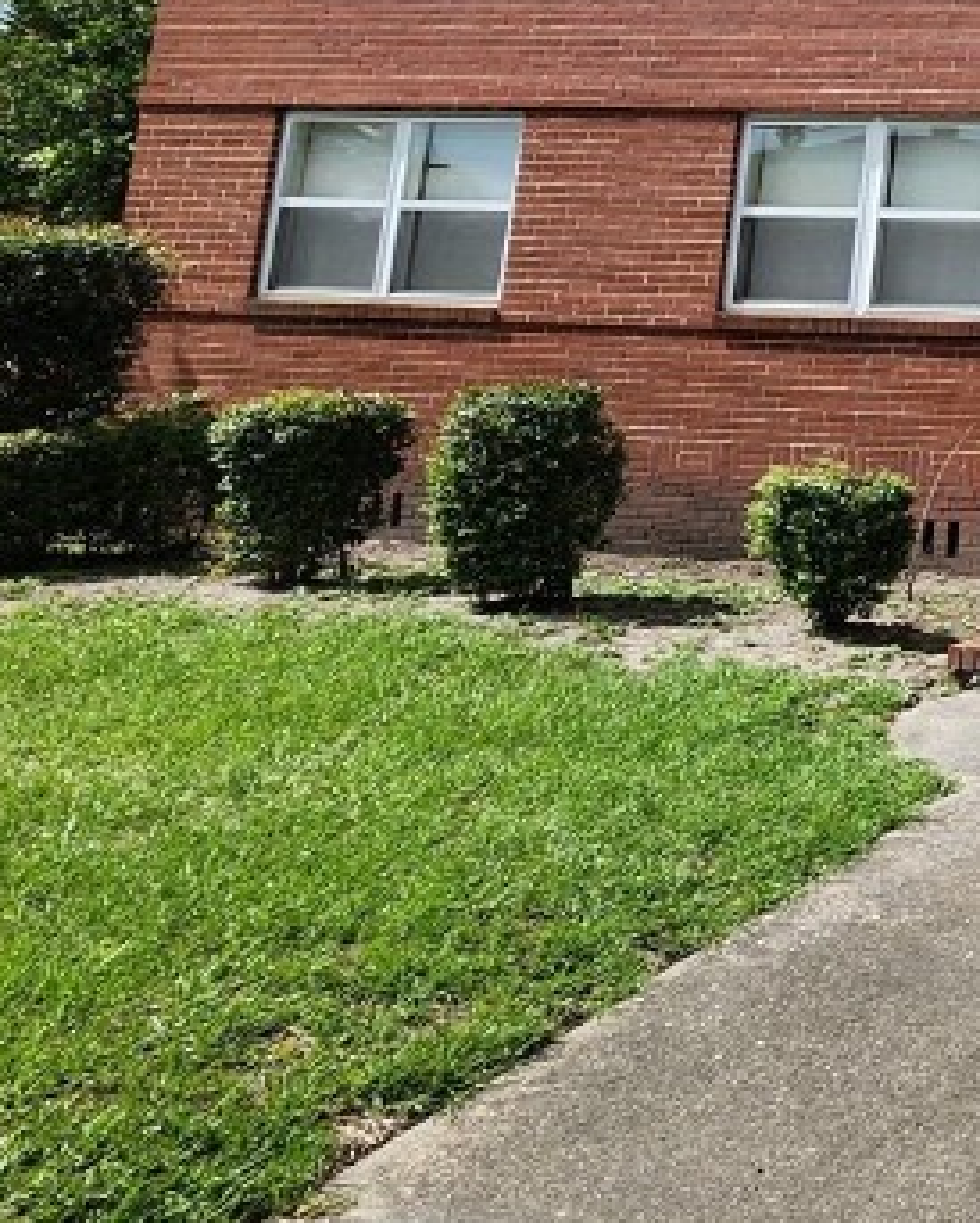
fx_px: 1376
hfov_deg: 25.5
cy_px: 154
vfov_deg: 44.2
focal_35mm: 38
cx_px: 1574
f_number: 2.2
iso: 50
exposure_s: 1/1636
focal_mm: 2.2
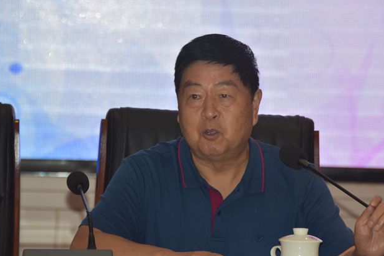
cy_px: 135
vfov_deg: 3.5
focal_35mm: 388
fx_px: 4136
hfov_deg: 5.3
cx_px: 220
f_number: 5.6
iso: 400
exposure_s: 1/100
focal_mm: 200
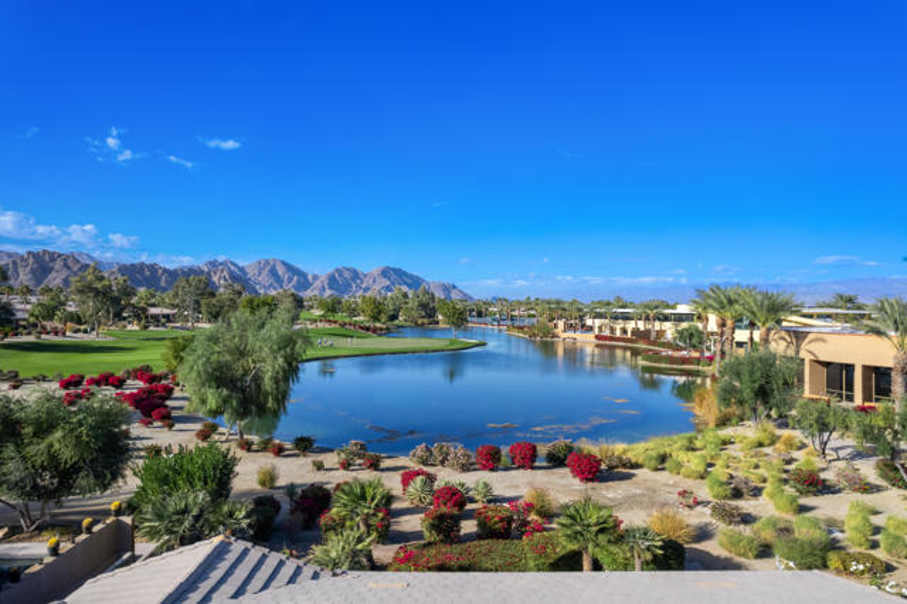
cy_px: 302
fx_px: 554
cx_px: 454
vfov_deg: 57.2
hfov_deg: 78.6
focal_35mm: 22
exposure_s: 1/500
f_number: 2.8
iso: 110
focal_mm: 8.38
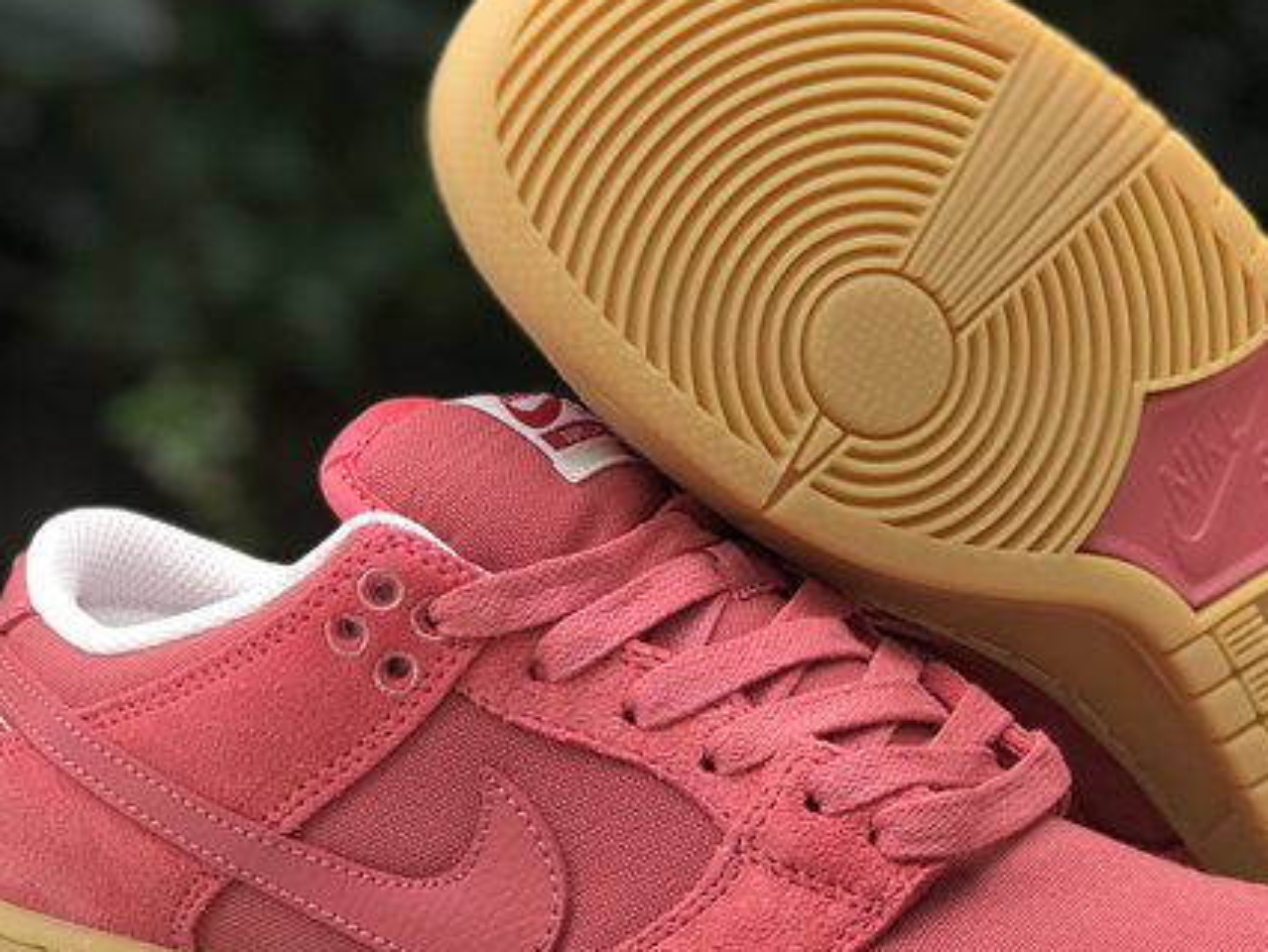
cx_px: 813
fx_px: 3628
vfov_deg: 14.9
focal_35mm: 99
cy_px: 549
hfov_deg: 19.8
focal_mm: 6.6
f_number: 2.8
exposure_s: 1/50
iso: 25
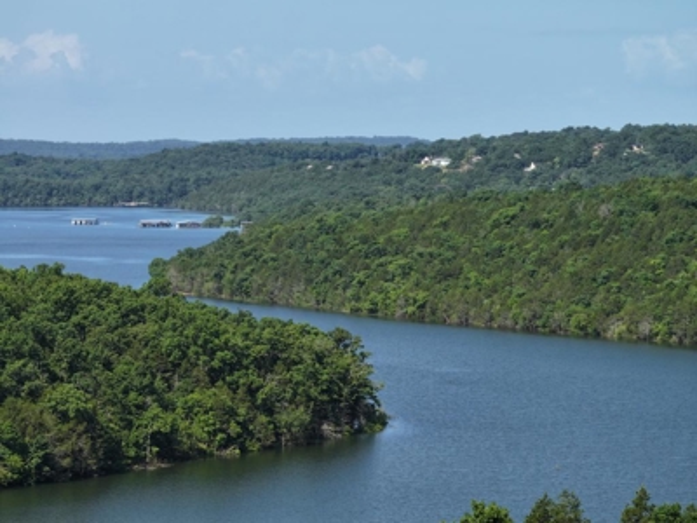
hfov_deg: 11.9
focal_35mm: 166
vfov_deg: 8.9
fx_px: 3342
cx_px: 348
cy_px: 262
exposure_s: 1/500
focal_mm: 30.71
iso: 100
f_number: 3.4
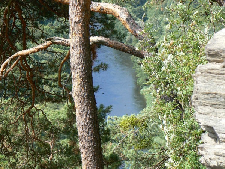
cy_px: 84
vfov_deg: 10.1
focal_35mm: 147
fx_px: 955
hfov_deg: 13.4
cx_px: 112
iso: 100
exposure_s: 1/200
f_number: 5.6
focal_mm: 24.6
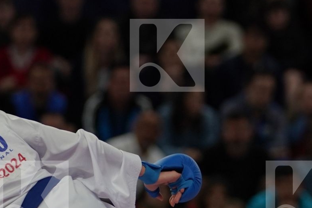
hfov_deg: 3.9
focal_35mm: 523
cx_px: 167
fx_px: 4533
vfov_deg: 2.6
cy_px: 197
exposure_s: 1/1000
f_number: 2.8
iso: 800
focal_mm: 151
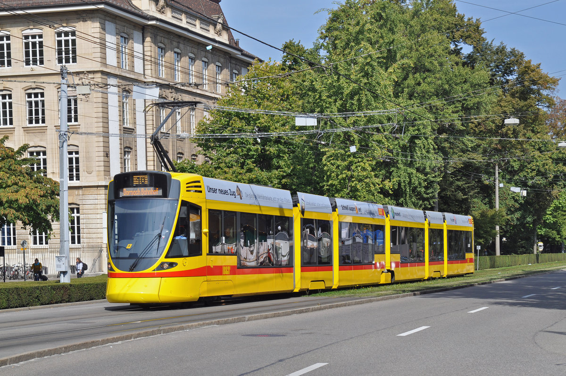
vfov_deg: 16.5
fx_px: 1295
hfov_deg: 24.6
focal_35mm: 82
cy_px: 188
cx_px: 283
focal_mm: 55
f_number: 6.3
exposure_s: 1/1000
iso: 250
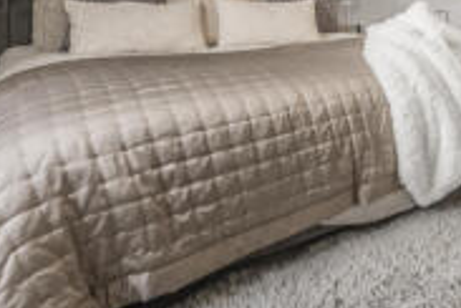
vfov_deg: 31.2
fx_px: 499
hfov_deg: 41.3
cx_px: 486
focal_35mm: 39
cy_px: -11
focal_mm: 15
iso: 400
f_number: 5.6
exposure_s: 1/100
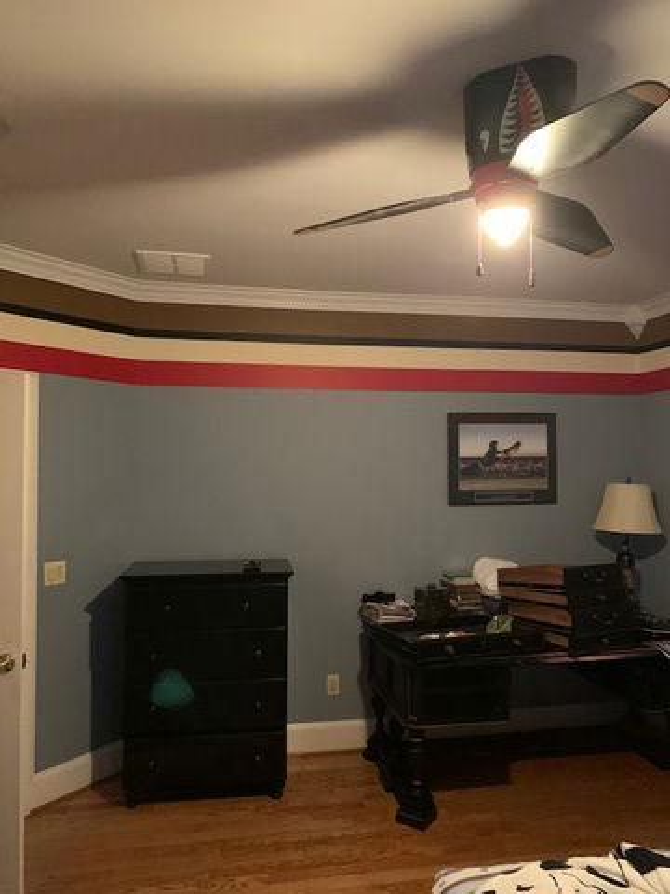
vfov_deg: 67.3
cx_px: 335
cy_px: 447
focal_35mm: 26
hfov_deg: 53.1
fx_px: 671
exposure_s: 1/15
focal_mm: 4.25
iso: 1250
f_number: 1.8
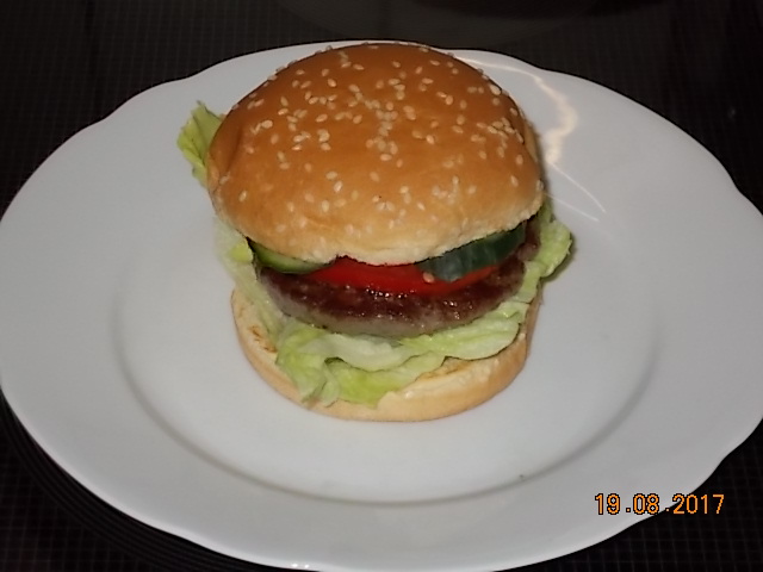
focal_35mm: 99
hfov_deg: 19.8
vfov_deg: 14.9
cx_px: 382
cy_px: 286
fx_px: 2182
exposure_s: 1/60
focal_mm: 17.6
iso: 200
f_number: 5.5
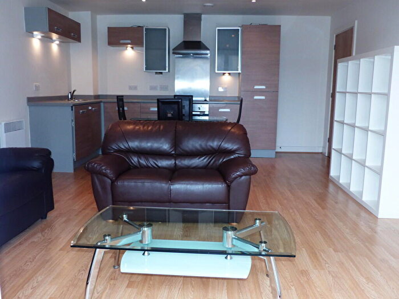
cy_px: 150
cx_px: 200
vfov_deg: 44.2
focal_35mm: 32
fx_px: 369
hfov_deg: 56.8
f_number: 2.8
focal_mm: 5.7
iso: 200
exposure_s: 1/60
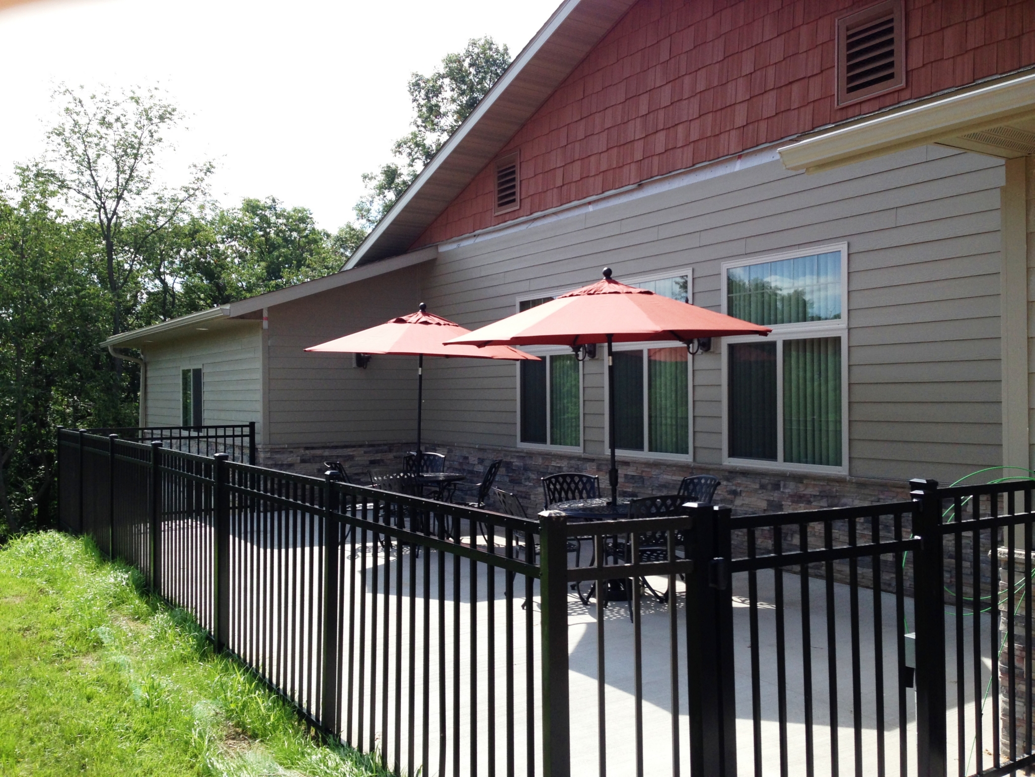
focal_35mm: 33
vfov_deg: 42.9
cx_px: 518
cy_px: 388
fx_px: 987
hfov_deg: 55.4
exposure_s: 1/968
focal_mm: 4.12
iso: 64
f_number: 2.4
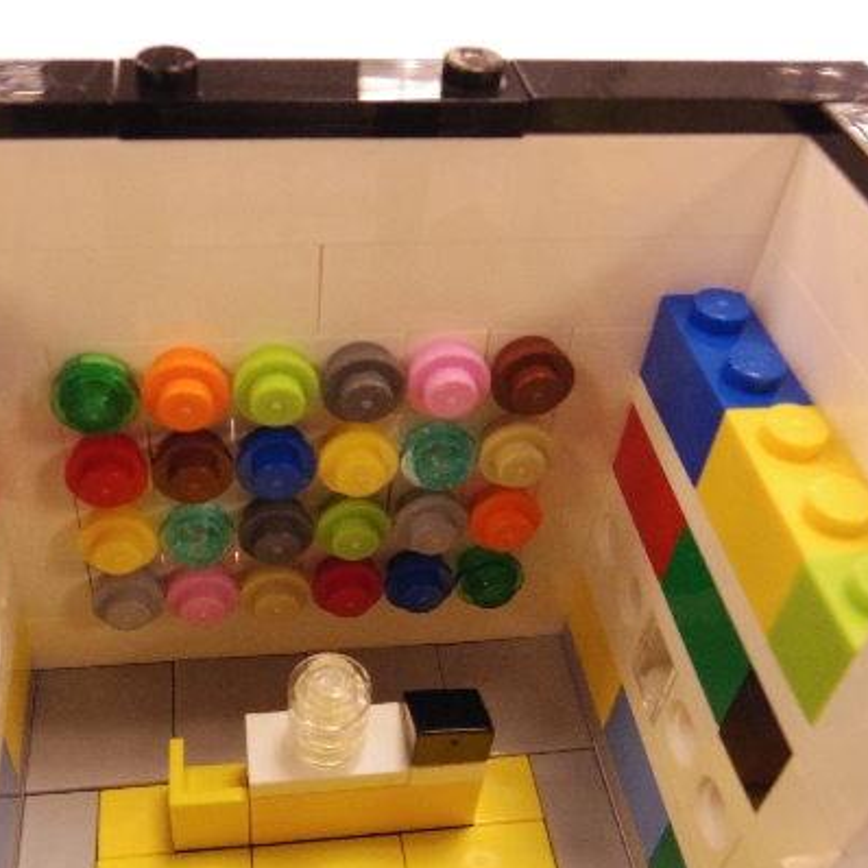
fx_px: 1021
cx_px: 353
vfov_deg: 46.0
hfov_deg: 45.8
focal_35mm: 36
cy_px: 460
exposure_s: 1/50
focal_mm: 5
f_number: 4.5
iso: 800
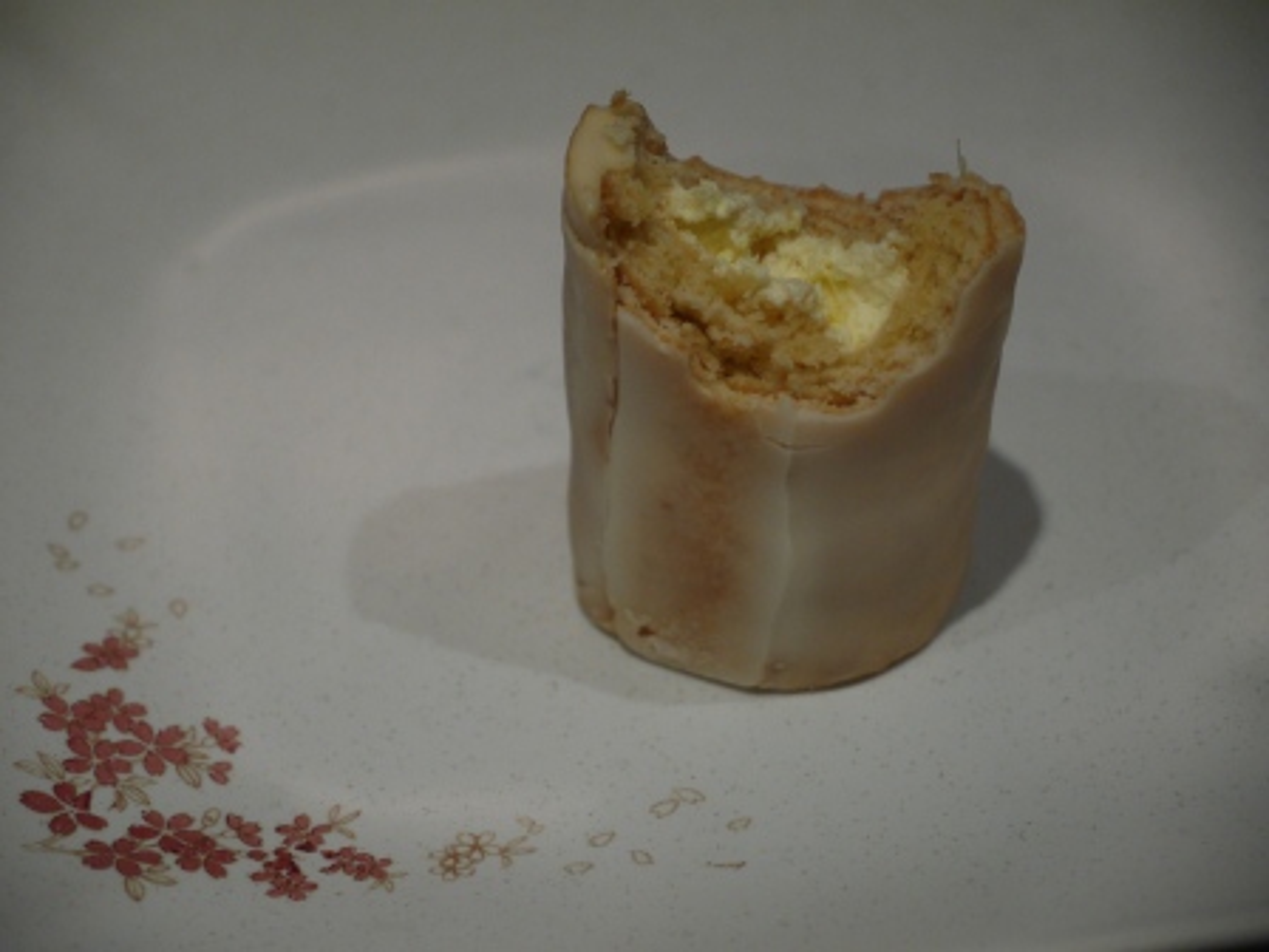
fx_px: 3079
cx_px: 634
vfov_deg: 17.6
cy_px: 476
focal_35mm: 84
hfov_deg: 23.3
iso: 500
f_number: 5.6
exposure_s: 1/80
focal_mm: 42
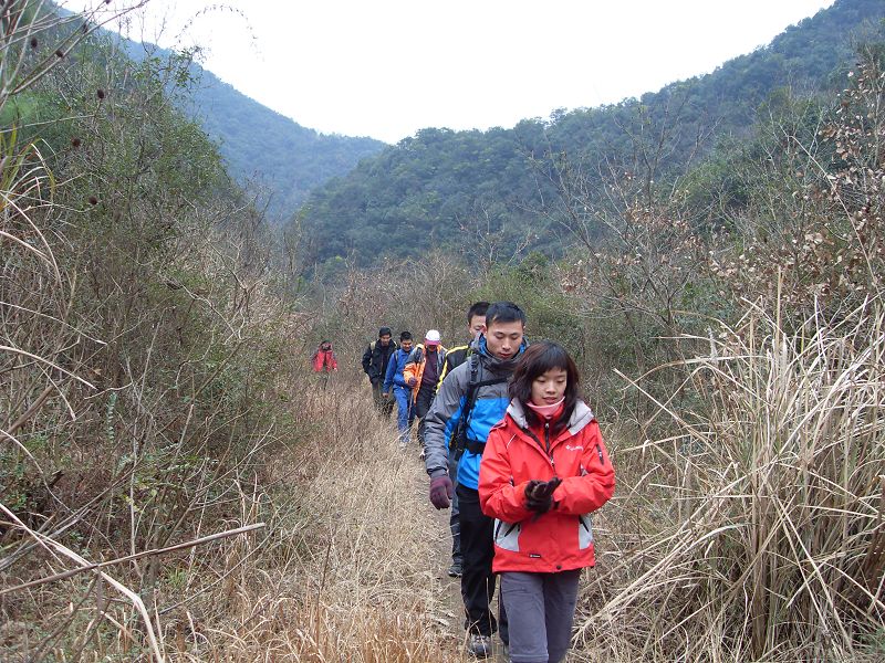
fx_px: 946
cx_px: 442
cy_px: 332
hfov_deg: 50.1
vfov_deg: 38.7
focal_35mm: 37
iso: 80
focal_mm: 6.3
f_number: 2.8
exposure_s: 1/90
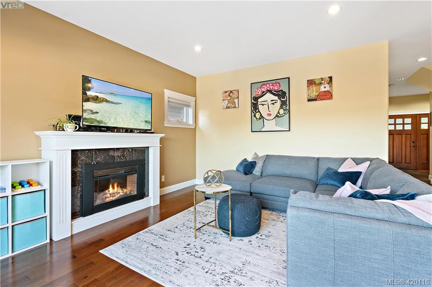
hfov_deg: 96.8
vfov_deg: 73.7
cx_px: 216
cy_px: 144
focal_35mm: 16
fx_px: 192
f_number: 8
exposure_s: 2.5
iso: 160
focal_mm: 16
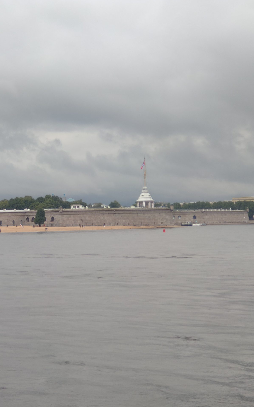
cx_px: 13
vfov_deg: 27.8
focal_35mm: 74
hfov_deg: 17.3
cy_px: 203
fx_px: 820
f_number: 2.4
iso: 100
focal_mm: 5.55
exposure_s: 1/413
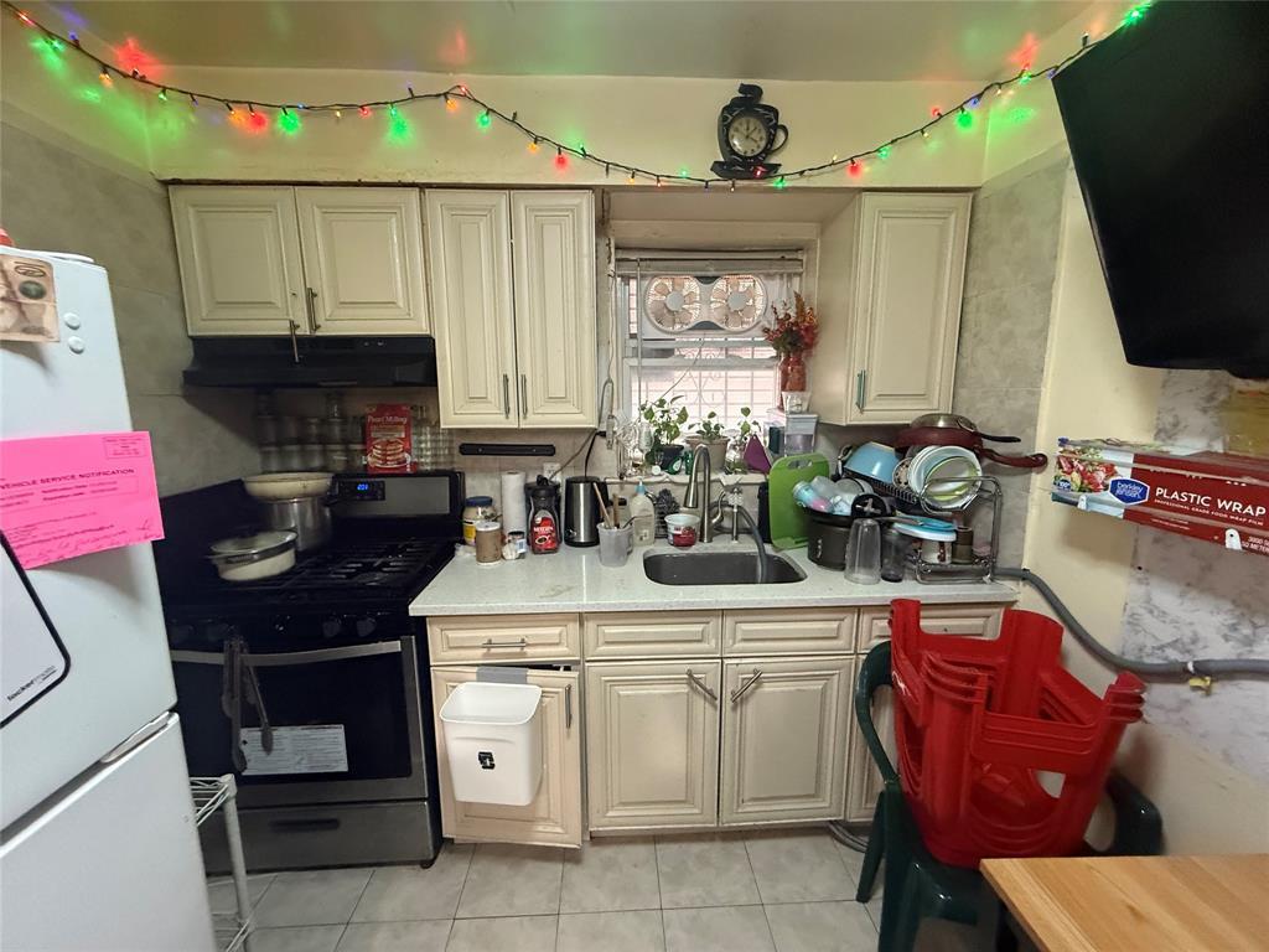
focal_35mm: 14
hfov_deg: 102.1
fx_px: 513
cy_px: 476
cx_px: 634
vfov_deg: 85.7
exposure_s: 1/60
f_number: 2.2
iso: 640
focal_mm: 2.22
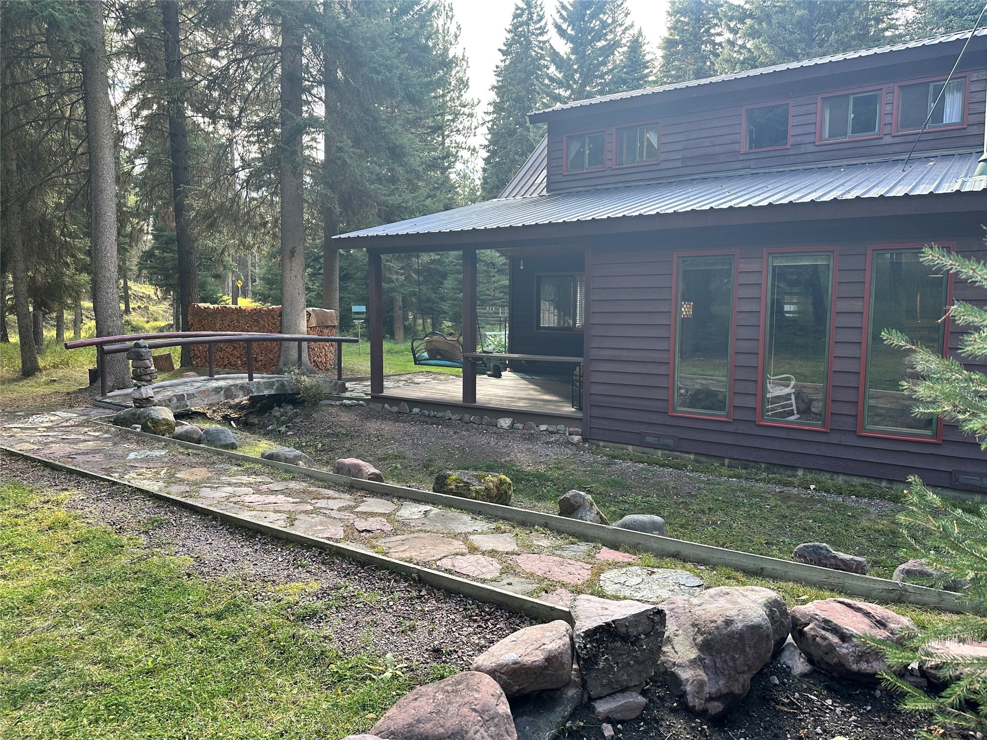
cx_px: 494
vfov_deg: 56.8
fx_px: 684
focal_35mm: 24
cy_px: 370
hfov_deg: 71.6
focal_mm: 6.86
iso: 80
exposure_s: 1/195
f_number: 1.78
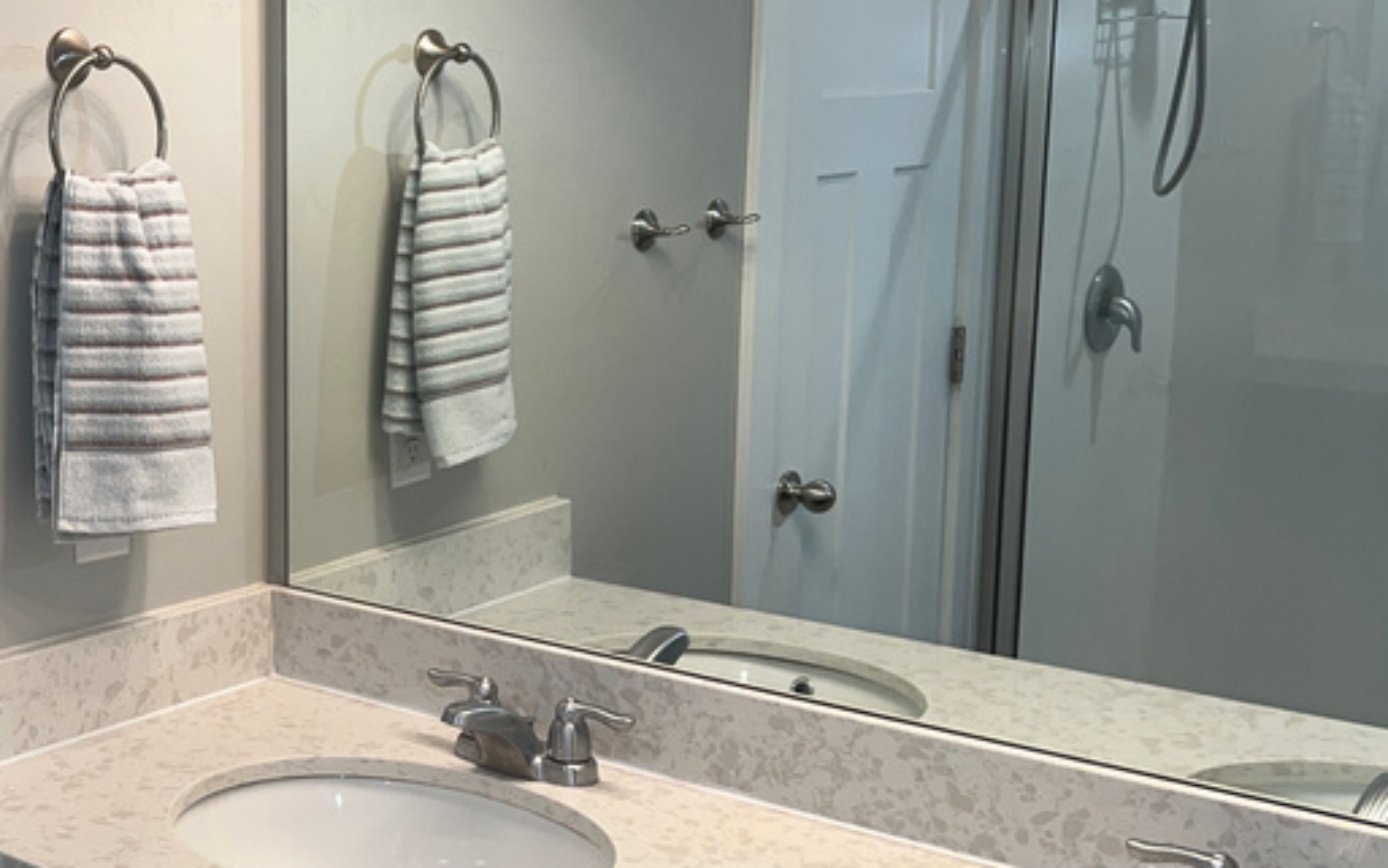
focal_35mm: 55
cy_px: 454
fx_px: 2081
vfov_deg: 23.6
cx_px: 241
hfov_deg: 35.5
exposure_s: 1/120
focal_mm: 5.7
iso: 64
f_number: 1.5
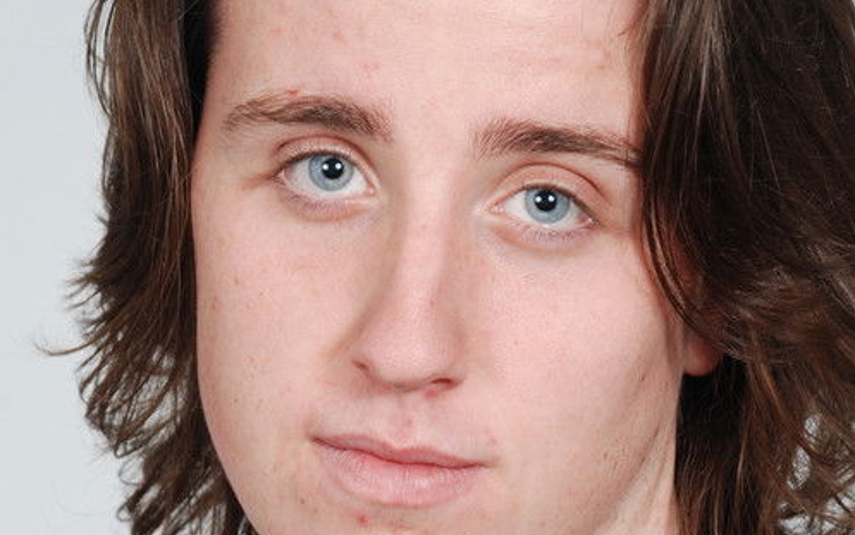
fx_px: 4289
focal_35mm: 184
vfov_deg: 7.1
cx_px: 427
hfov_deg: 11.4
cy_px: 335
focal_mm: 80
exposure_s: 1/200
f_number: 5.6
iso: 250
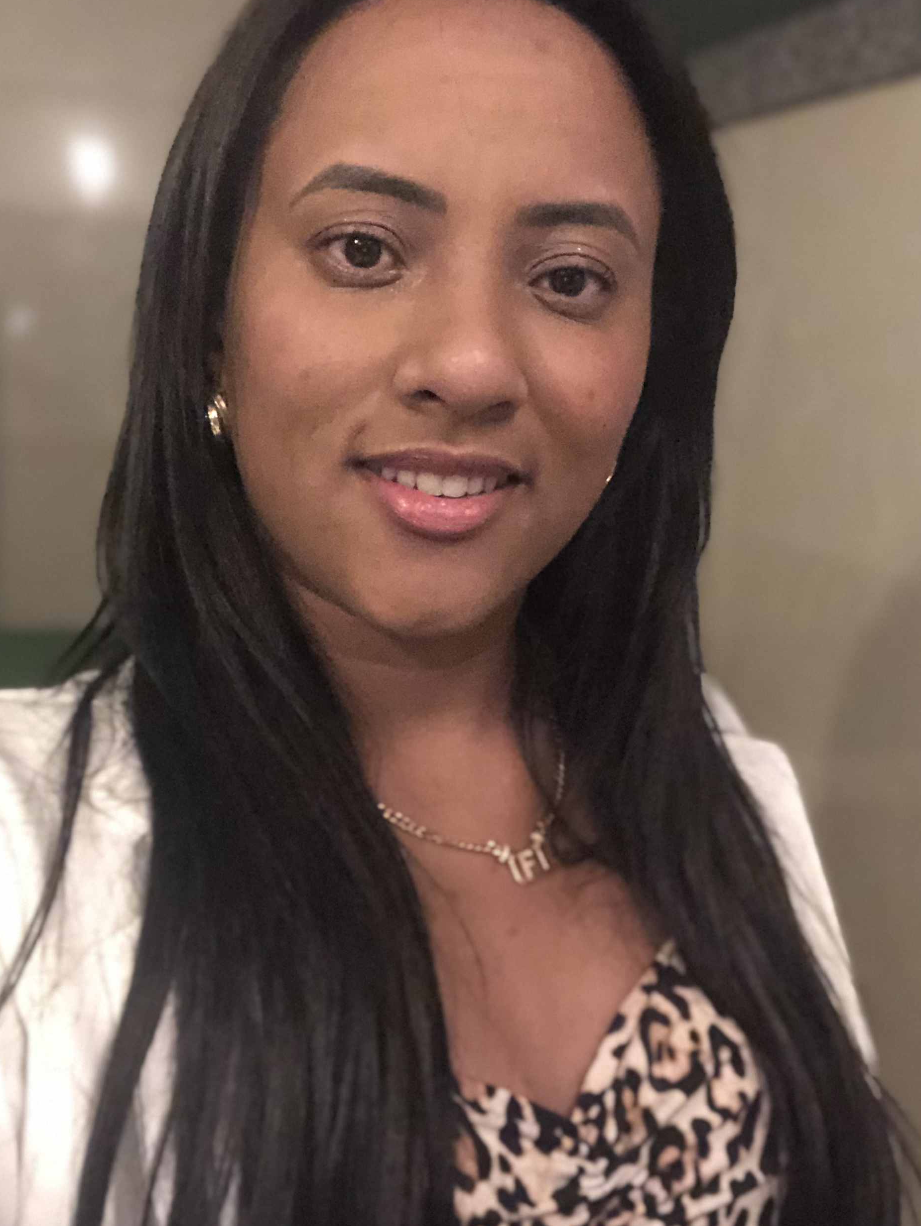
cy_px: 585
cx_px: 438
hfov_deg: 36.0
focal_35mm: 40
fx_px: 1417
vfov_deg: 46.8
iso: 1000
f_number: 2.2
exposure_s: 1/15
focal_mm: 2.87
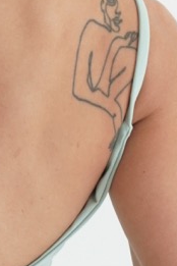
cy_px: 74
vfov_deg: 13.9
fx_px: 1084
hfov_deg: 9.1
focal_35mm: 147
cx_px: -98
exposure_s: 1/125
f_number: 5.6
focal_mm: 20
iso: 640
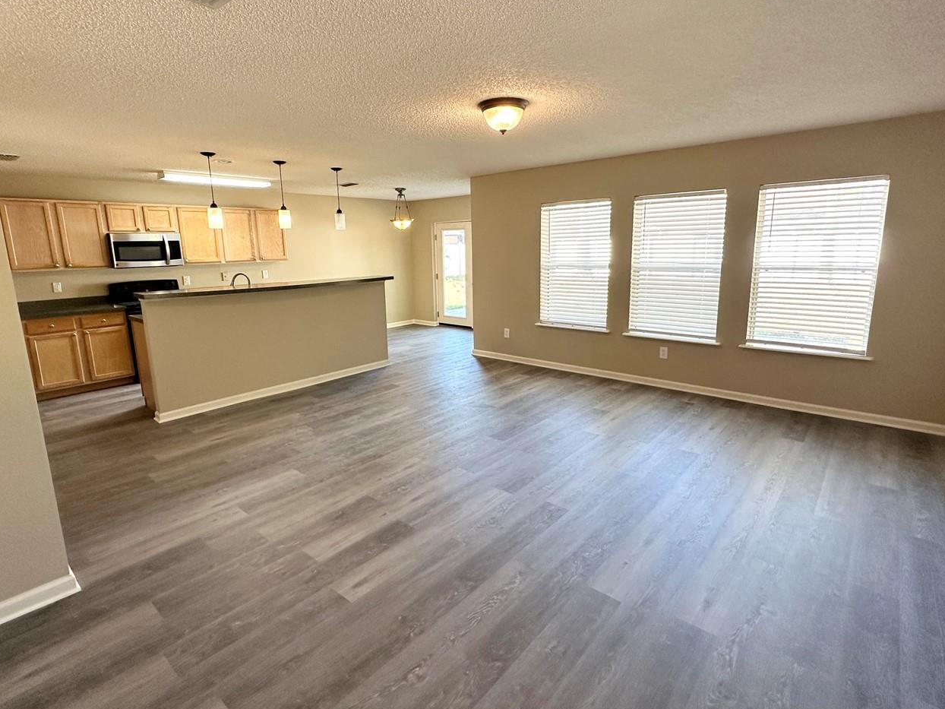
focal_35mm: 18
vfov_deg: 71.6
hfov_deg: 87.7
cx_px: 462
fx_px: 491
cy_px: 337
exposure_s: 1/120
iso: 160
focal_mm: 2.22
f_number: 2.2
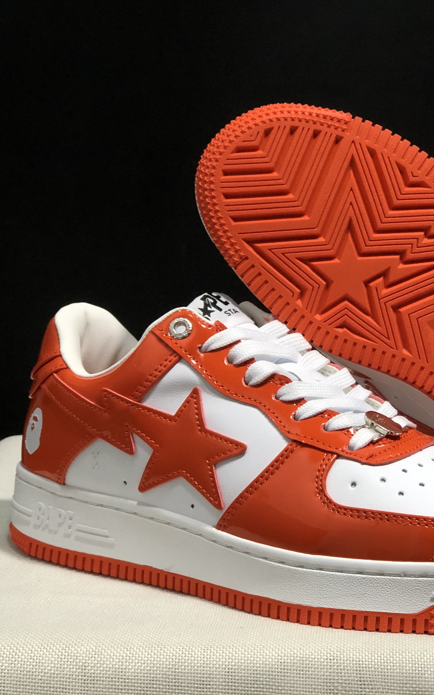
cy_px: 346
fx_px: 1533
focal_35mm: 81
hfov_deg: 16.0
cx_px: 329
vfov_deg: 25.5
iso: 80
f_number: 2.8
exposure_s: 1/30
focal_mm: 6.6
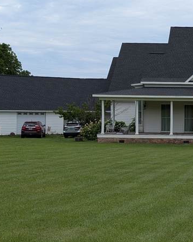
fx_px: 479
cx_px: 209
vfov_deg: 28.3
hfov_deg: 21.7
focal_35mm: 67
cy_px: 132
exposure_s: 1/1377
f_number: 1.7
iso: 30
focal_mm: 4.53
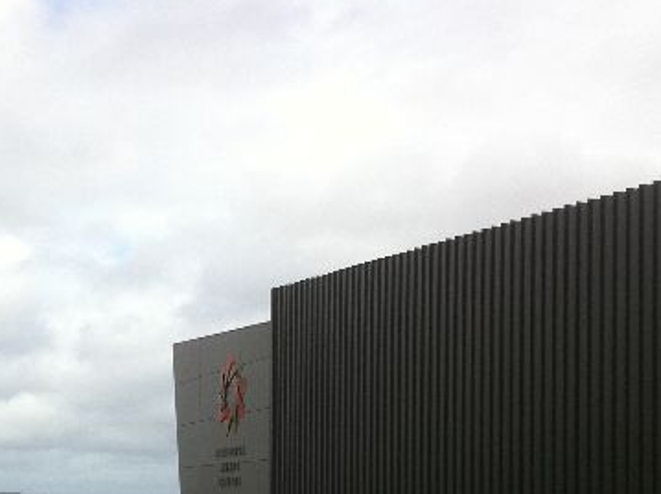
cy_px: 458
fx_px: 1373
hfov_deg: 26.7
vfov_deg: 19.9
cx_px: 169
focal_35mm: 72
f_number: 2.8
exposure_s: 1/1077
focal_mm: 3.85
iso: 80
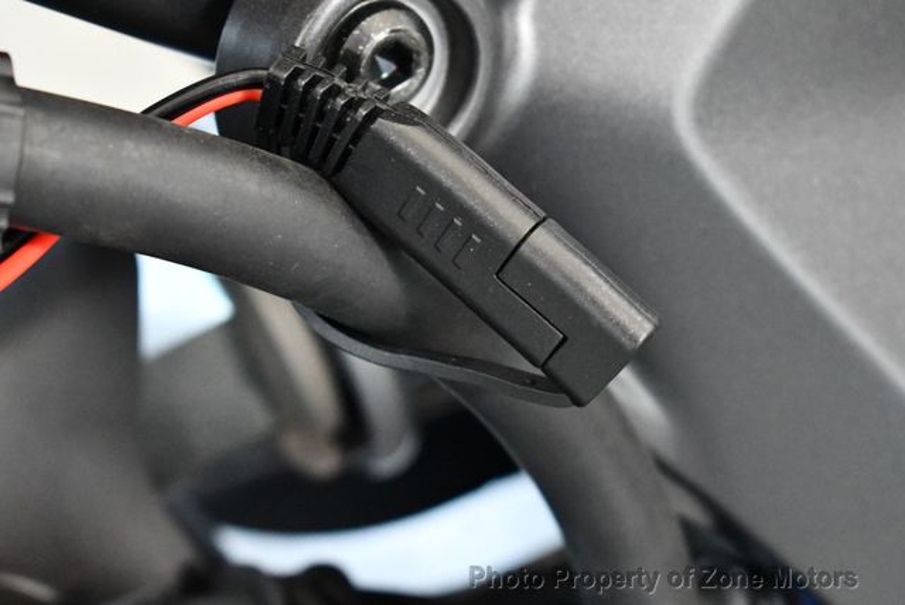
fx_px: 2617
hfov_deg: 19.6
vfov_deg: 13.2
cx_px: 452
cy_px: 302
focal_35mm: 104
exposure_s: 1/60
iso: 6400
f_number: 5.6
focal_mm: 52
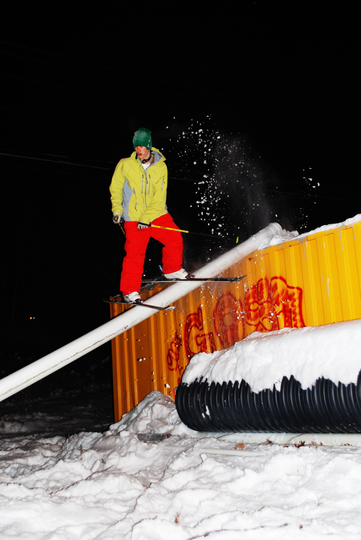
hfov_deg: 37.0
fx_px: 540
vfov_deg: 53.1
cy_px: 270
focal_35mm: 36
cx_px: 180
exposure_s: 1/60
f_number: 4.2
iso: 320
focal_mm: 24
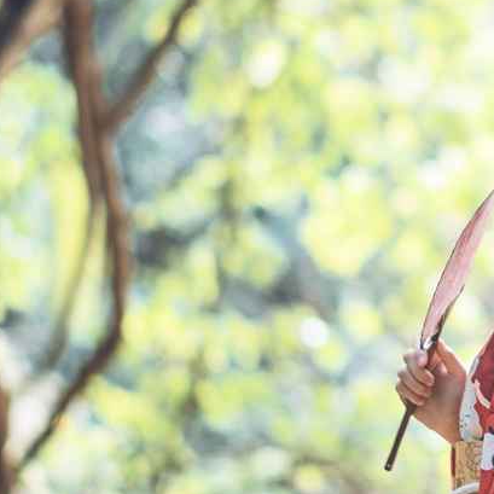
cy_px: 164
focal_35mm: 217
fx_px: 3504
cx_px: 600
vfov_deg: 8.1
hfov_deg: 8.0
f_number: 1.4
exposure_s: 1/250
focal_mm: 58
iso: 100
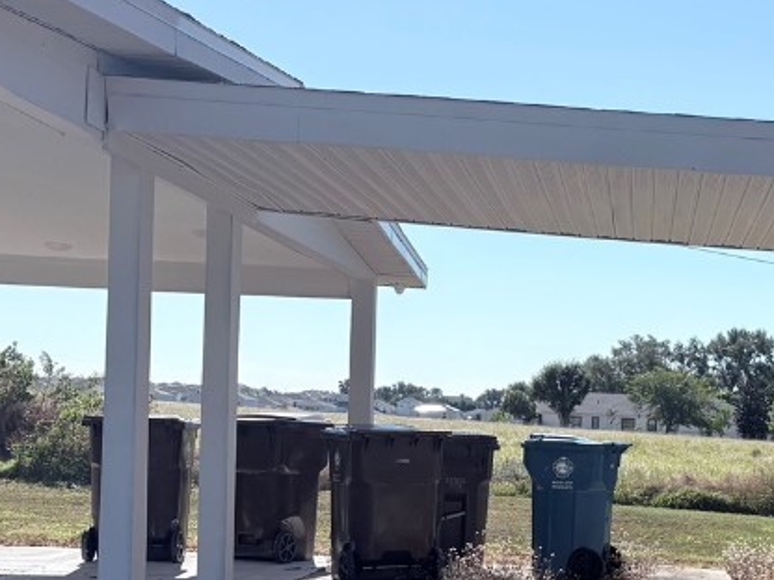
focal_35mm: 64
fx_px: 1431
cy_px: 413
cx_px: 752
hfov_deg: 28.6
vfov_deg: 22.8
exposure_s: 1/4329
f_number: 1.6
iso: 50
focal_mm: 5.96
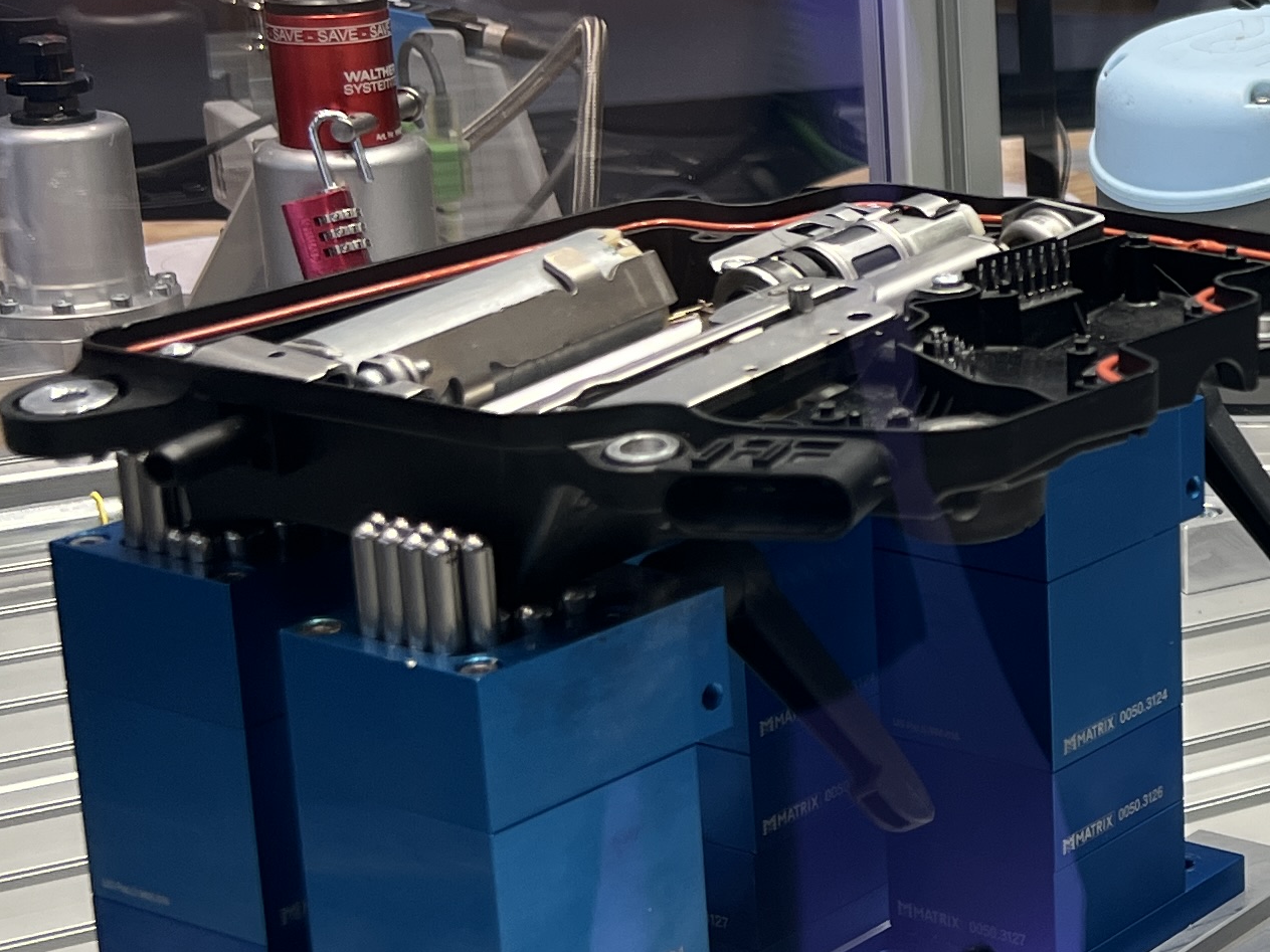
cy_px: 383
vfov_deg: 17.8
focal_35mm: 83
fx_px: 3045
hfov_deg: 20.6
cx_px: 1833
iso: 40
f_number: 1.5
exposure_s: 1/100
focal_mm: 5.7
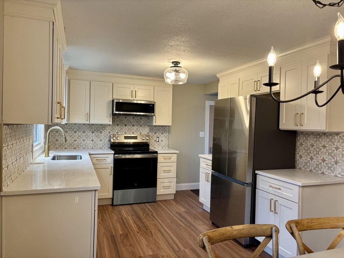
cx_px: 172
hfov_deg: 67.3
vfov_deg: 53.1
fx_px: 258
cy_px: 129
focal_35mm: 26
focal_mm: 5.96
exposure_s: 1/60
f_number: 1.6
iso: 80
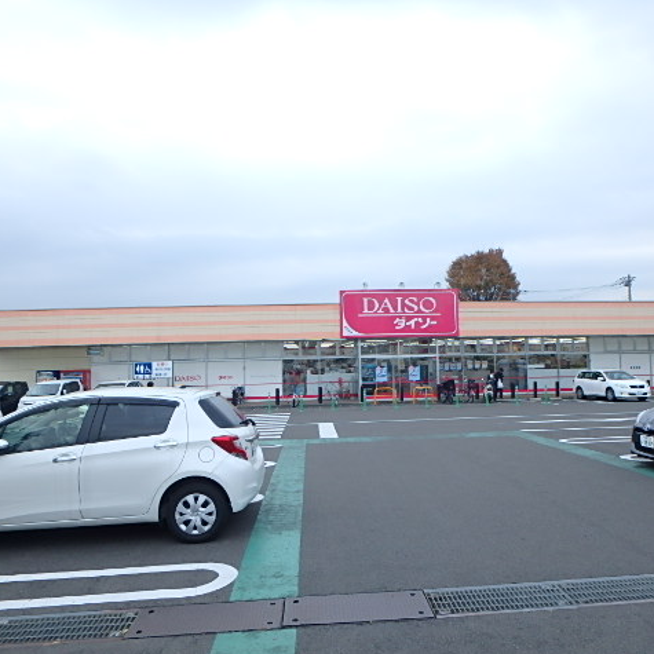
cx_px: 361
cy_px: 329
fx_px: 534
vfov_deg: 62.9
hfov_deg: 62.8
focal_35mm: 25
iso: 125
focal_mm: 3.7
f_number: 3.5
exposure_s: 1/200
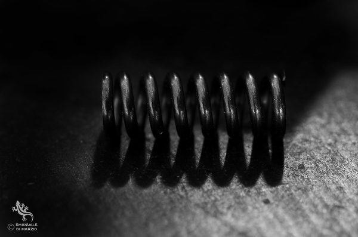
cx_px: 179
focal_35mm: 90
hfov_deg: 22.7
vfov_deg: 15.1
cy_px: 118
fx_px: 893
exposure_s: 1/2
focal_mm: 60
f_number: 11
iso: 640
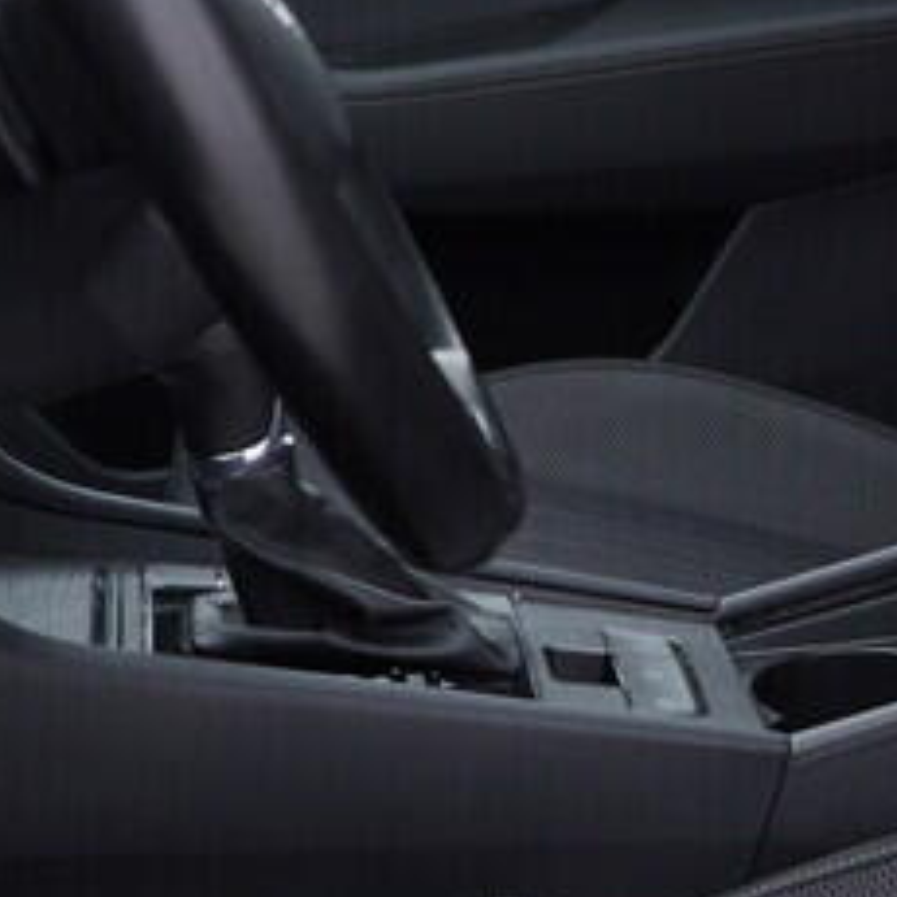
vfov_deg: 12.6
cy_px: -60
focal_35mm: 136
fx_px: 3987
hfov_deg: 12.1
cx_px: 1412
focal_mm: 24
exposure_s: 1/50
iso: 125
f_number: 3.2
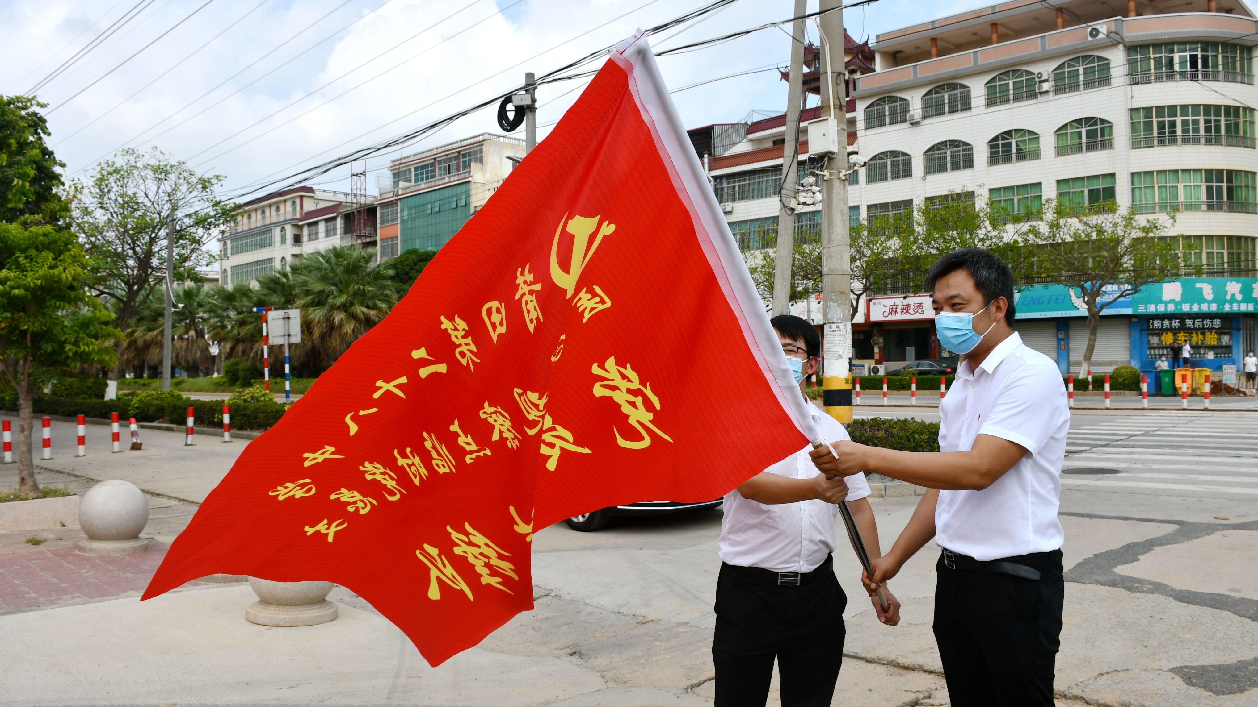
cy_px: 362
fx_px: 967
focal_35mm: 29
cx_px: 639
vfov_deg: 40.2
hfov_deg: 66.1
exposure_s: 1/320
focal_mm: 18
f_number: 9
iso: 100
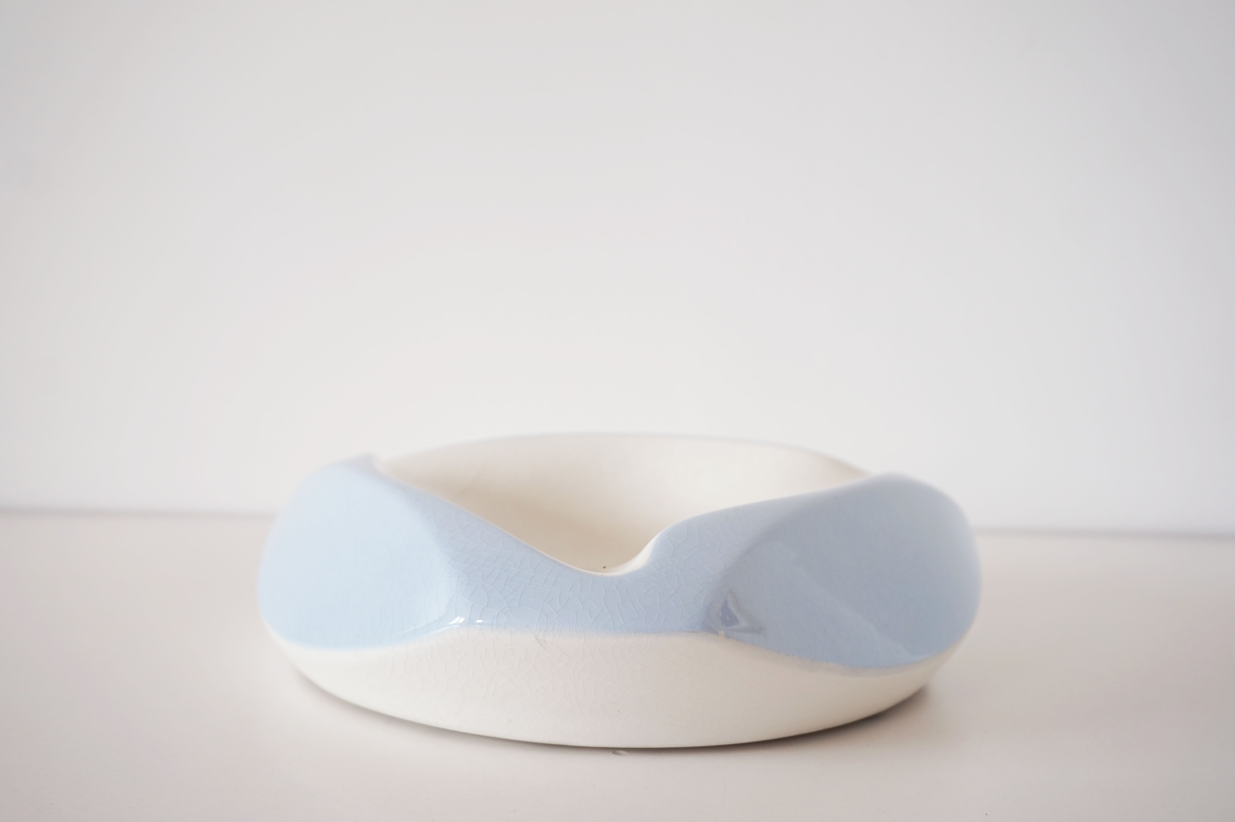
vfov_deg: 35.5
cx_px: 618
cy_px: 411
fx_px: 1286
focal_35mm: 38
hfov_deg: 51.3
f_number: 5
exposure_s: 1/60
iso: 100
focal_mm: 25
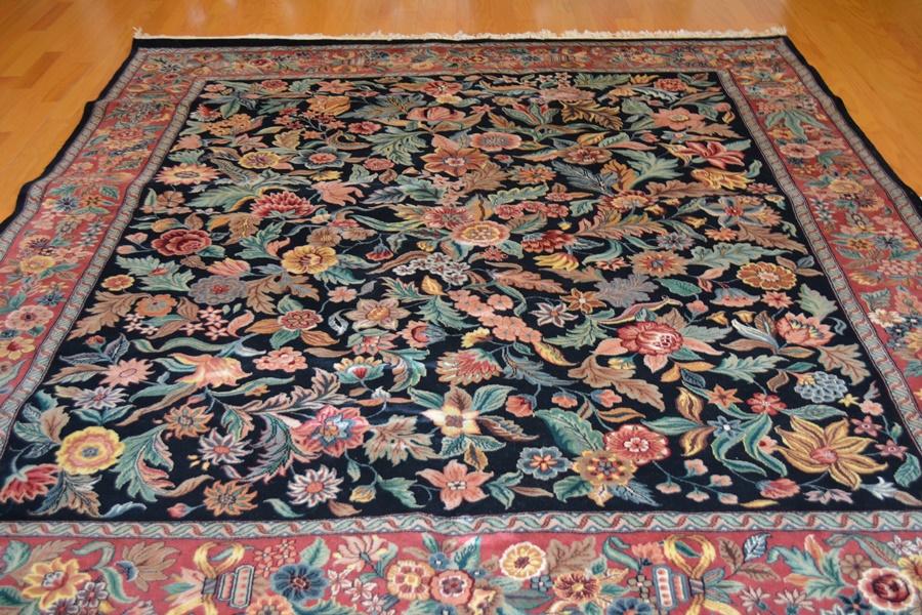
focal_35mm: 39
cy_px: 308
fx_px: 999
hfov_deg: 49.6
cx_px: 461
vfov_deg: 34.2
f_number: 4.2
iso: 560
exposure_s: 1/60
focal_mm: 26
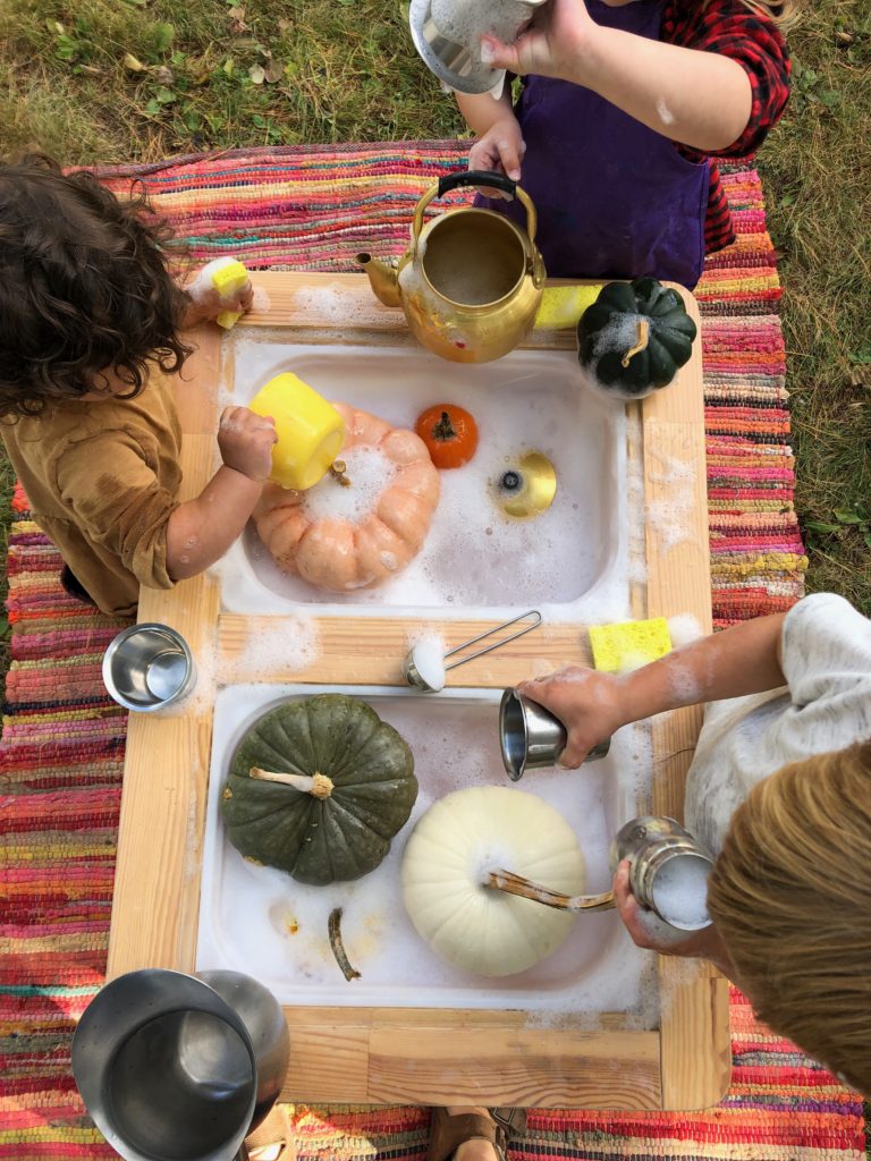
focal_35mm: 28
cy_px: 580
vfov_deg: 63.4
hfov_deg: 49.7
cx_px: 436
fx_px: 939
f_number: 1.8
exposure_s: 1/306
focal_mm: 3.99
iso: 20
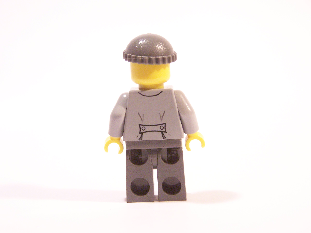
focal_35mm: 105
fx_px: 943
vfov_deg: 14.1
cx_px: 156
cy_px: 116
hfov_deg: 18.7
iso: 400
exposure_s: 1/45
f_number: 3.2
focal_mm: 17.5
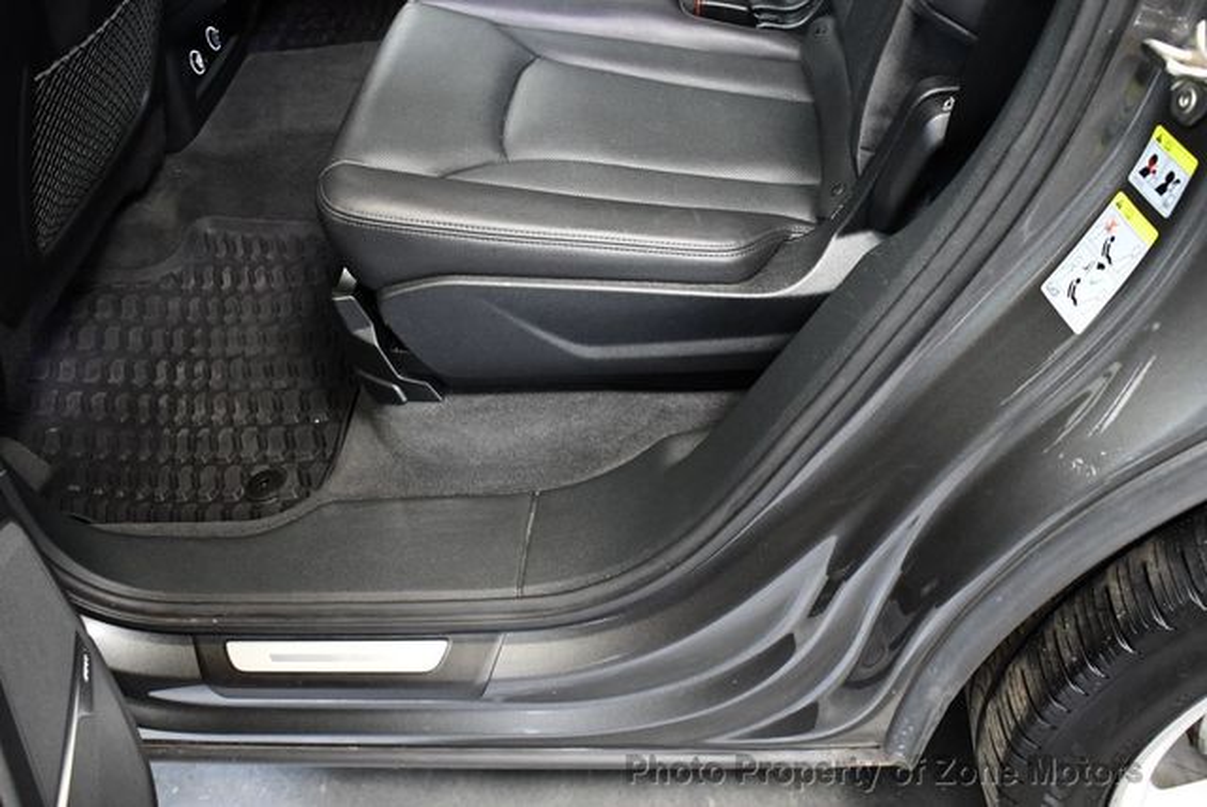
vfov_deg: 36.9
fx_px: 1208
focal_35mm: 36
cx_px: 604
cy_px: 404
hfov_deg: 53.1
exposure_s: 1/60
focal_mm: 18
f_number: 3.5
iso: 3200
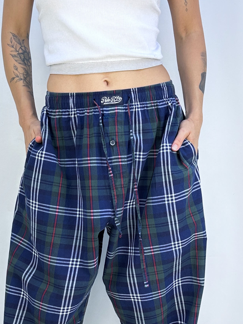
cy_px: 212
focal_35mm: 49
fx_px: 459
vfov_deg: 38.5
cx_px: 97
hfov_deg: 29.6
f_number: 1.78
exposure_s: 1/178
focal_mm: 6.86
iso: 64
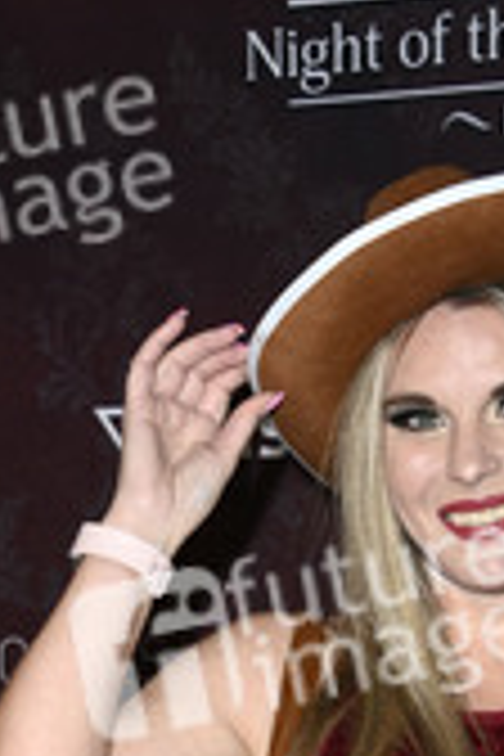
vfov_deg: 15.0
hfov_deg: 10.3
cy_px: 860
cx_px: 432
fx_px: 2793
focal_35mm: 133
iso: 500
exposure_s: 1/160
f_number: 5.6
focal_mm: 56
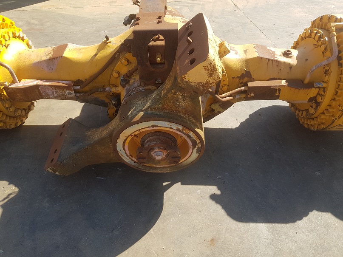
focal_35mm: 26
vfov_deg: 53.1
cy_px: 128
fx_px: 258
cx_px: 172
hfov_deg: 67.3
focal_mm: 4.2
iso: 40
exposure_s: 1/1010
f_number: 1.7
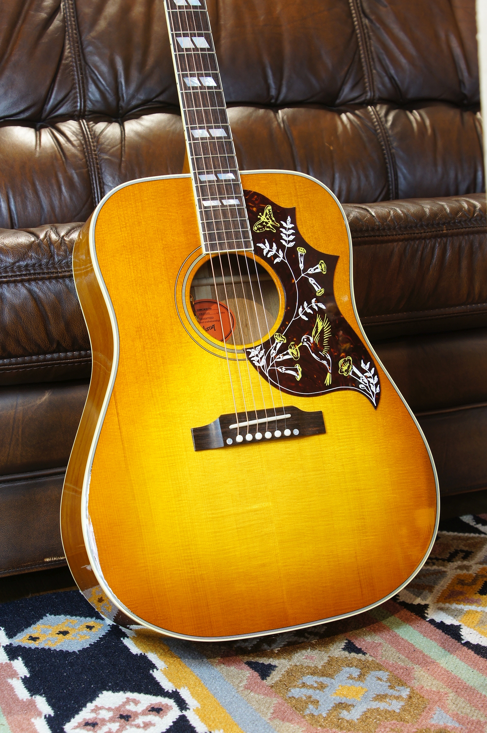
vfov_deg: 33.4
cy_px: 366
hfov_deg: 22.6
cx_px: 244
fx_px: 1220
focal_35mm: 60
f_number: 7.1
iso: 100
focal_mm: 40
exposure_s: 1/4
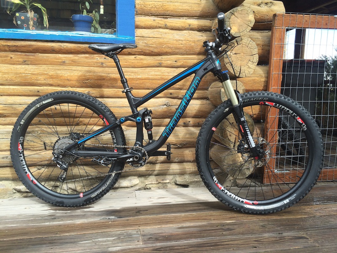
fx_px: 282
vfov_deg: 48.2
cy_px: 126
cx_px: 168
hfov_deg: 61.7
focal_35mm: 29
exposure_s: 1/348
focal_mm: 4.15
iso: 32
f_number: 2.2
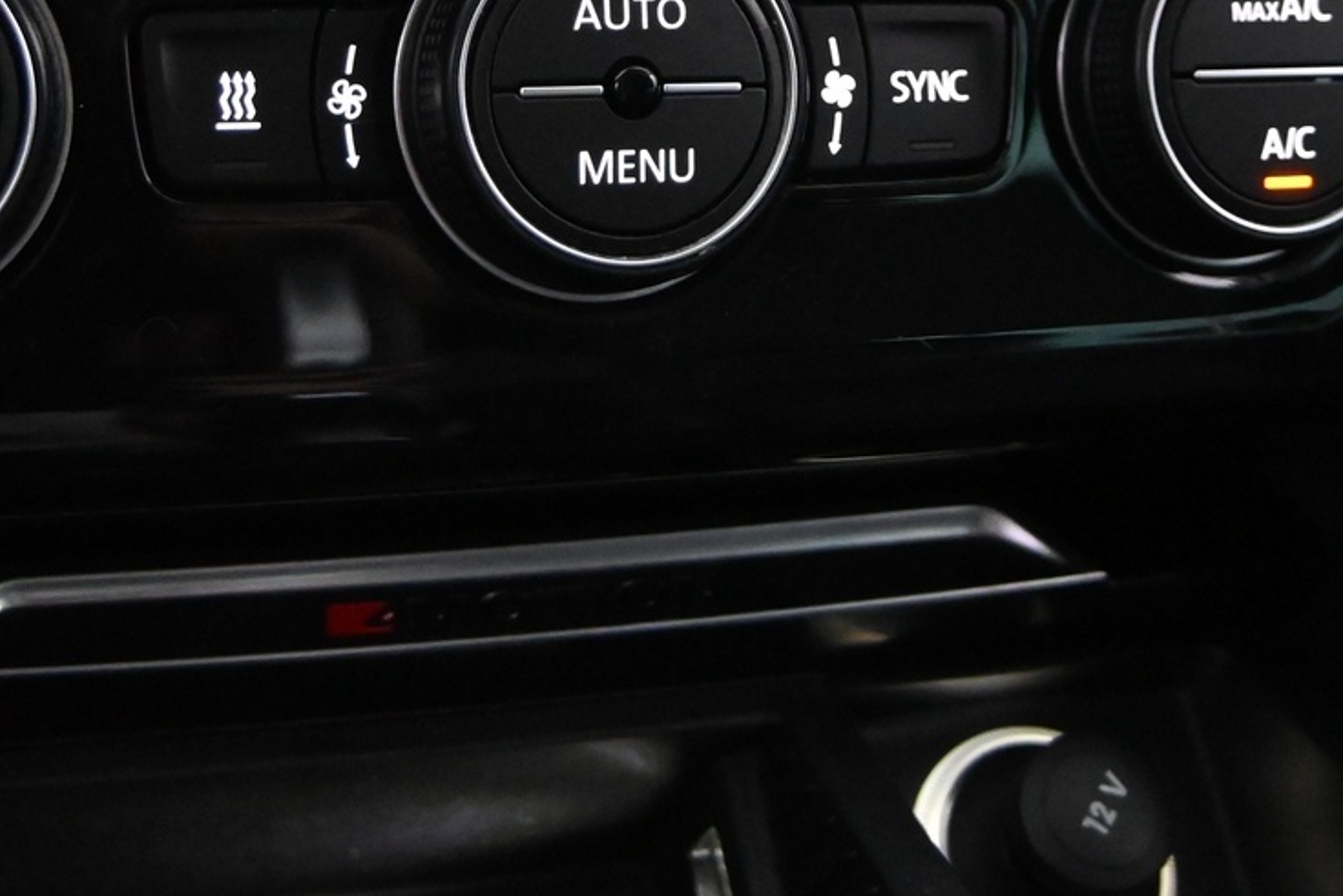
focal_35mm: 165
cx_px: 566
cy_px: -7
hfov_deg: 12.4
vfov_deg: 8.3
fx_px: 6156
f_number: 6.3
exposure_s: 1/80
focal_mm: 50
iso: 7200
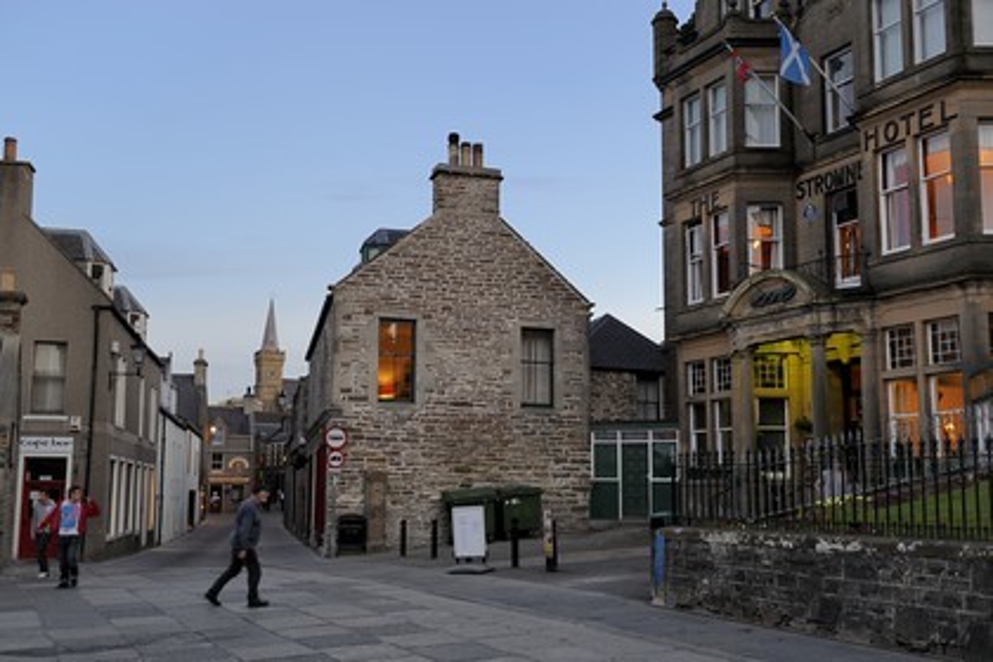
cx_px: 496
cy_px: 331
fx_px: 993
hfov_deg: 53.1
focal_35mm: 36
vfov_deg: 36.9
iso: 400
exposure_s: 1/40
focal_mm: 36
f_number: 3.5
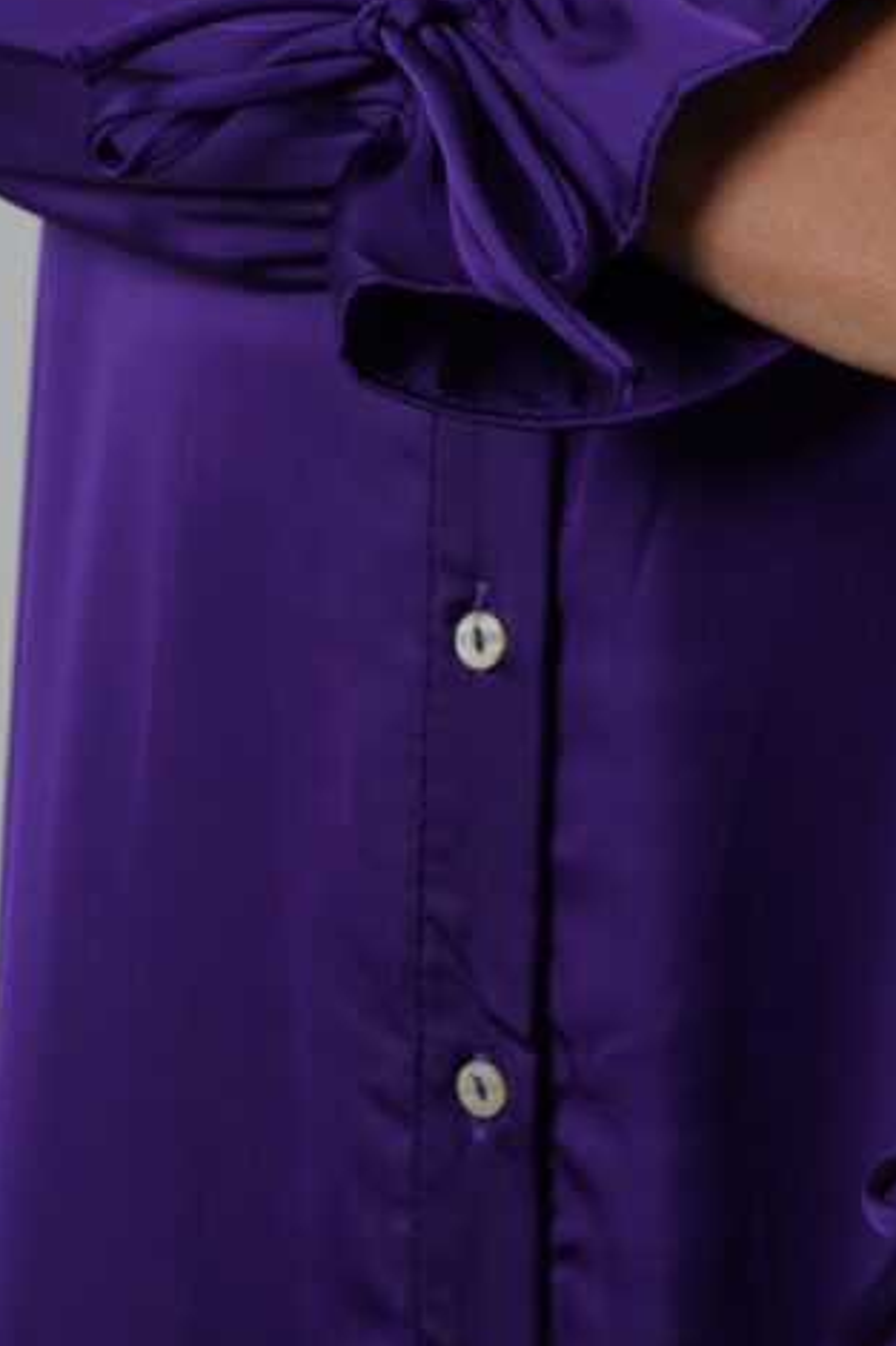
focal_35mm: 152
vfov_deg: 13.5
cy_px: 636
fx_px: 5678
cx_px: 827
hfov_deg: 9.0
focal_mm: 70
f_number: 10
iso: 125
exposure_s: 1/125
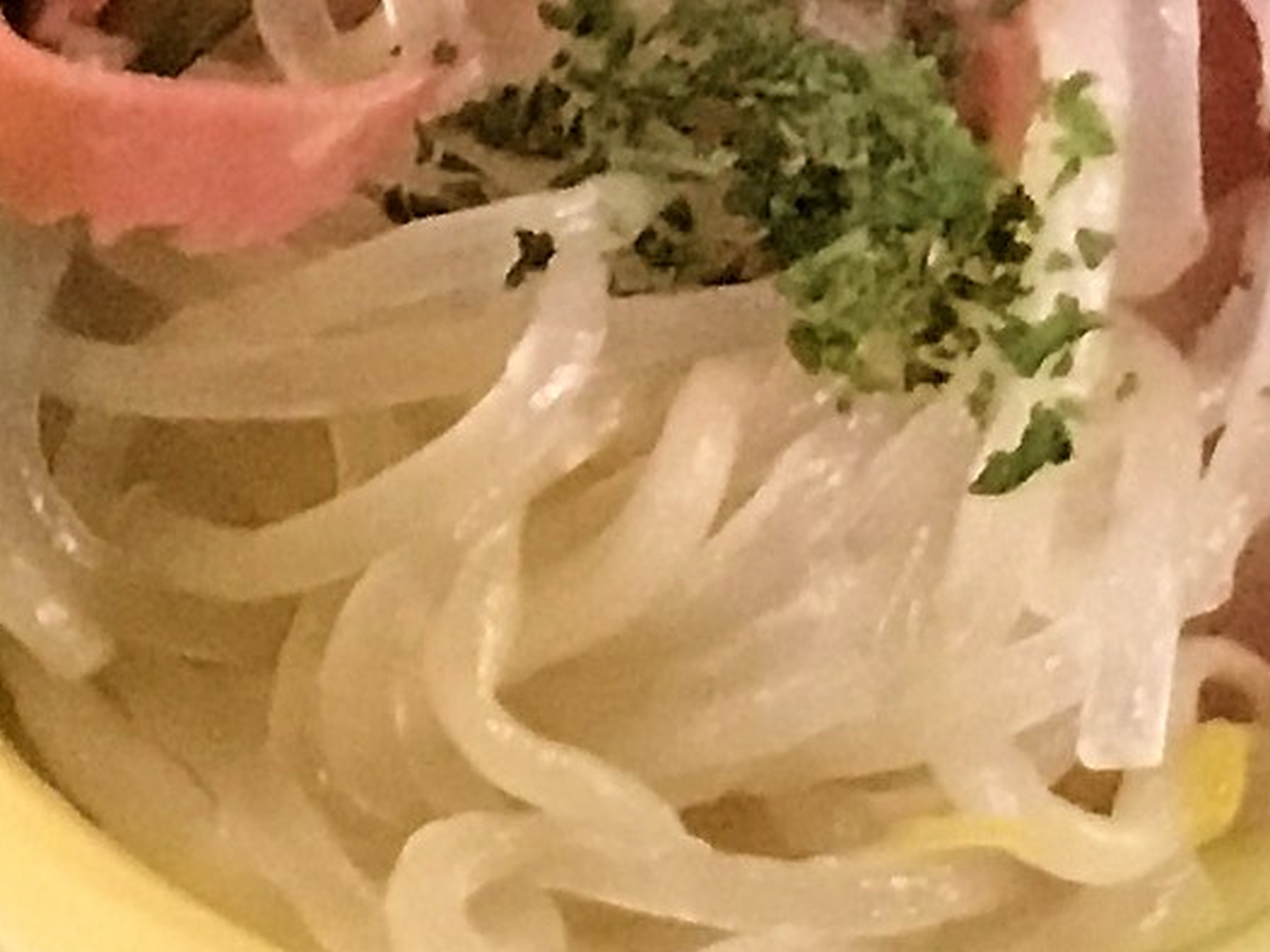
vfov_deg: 7.7
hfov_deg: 9.1
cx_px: -1925
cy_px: 1022
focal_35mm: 192
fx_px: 7043
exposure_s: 1/30
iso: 160
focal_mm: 3.3
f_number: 2.4
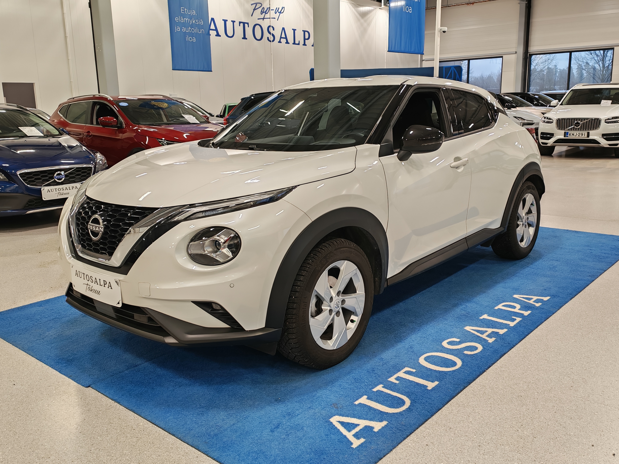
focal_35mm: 33
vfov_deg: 42.9
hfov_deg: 55.4
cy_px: 232
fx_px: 590
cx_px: 310
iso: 320
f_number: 1.9
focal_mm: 6.12
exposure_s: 1/100
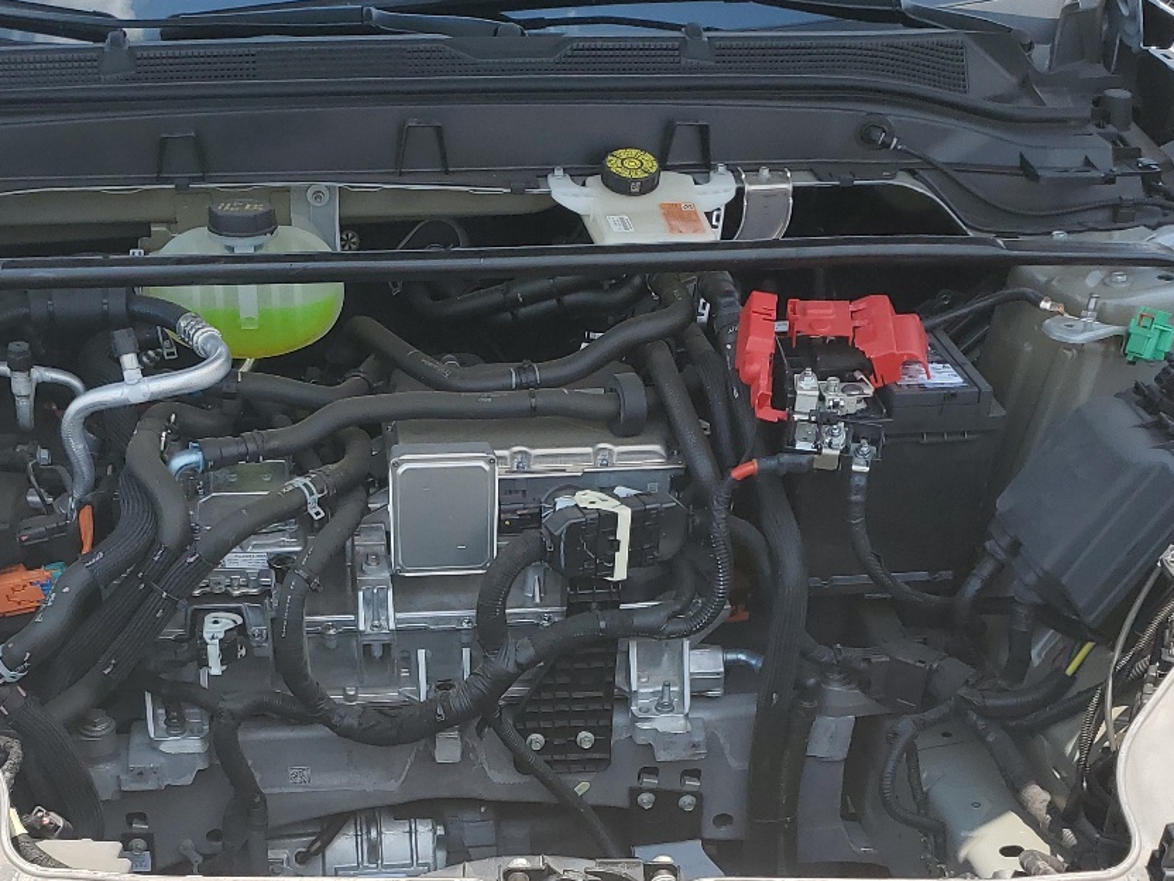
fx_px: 1696
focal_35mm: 50
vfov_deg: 27.9
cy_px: 815
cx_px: 477
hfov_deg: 38.1
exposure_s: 1/2500
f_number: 1.5
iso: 50
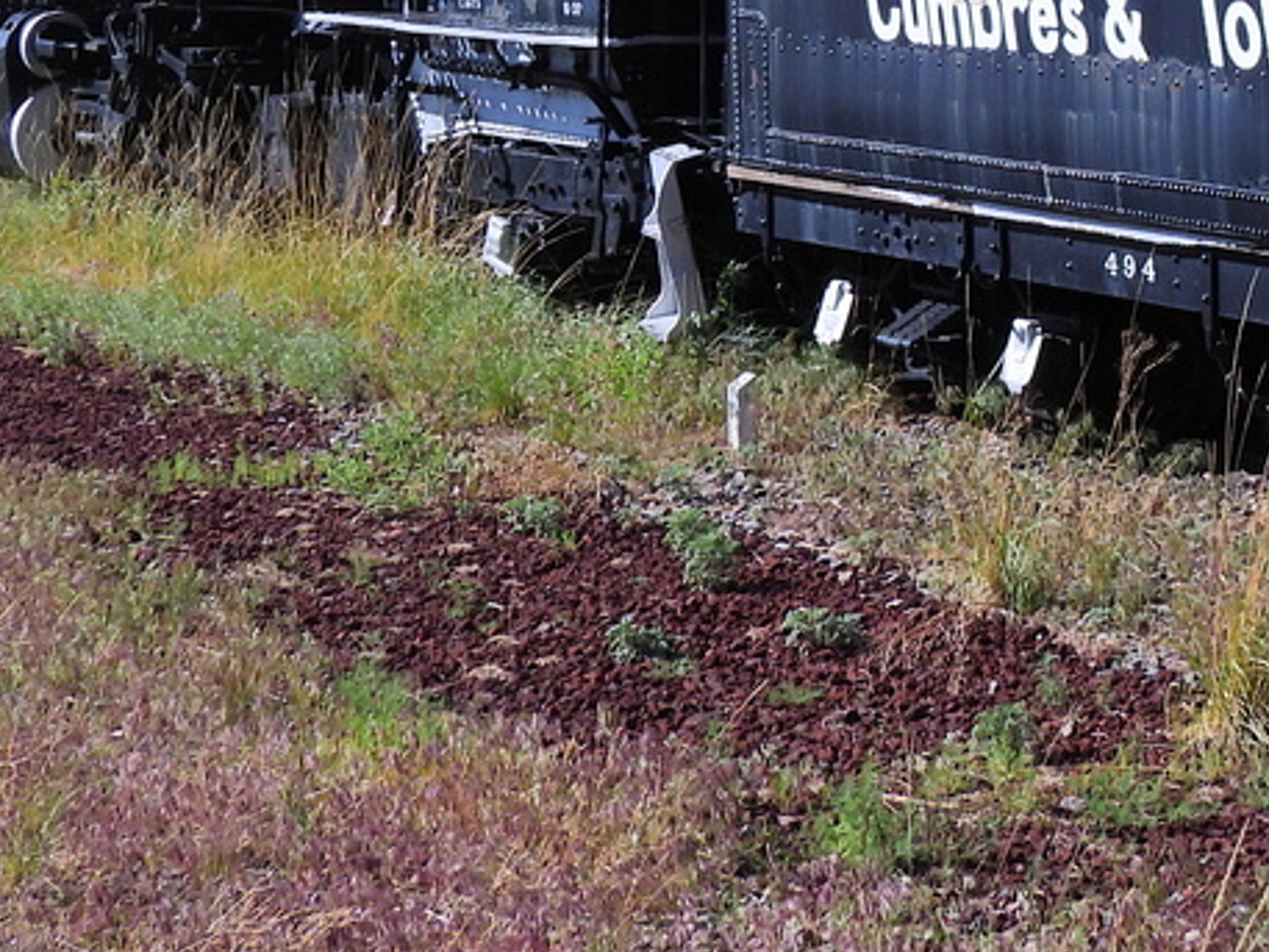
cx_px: 1216
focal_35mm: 98
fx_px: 3594
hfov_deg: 19.5
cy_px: -142
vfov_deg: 14.7
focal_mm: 6.2
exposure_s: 1/2000
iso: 100
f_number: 3.2
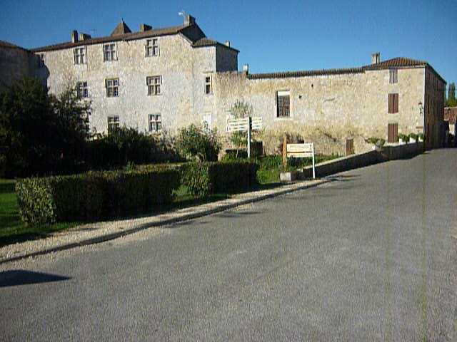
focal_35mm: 33
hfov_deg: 55.4
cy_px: 171
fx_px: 436
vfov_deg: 42.9
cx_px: 228
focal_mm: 5.5
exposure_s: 1/1300
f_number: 8
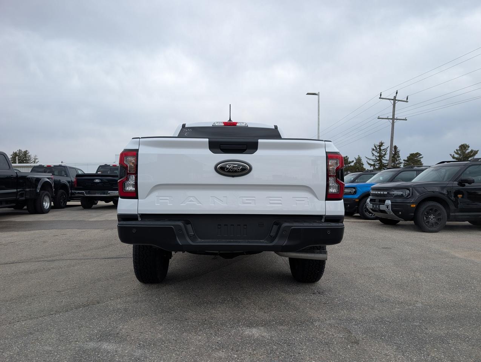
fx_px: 334
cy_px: 181
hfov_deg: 71.5
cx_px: 240
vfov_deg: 56.9
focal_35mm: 24
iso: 22
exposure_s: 1/327
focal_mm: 6.9
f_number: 1.68
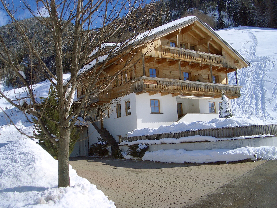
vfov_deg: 40.7
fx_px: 280
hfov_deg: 52.6
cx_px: 138
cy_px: 104
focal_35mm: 35
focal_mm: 5.8
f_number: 4.3
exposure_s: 1/800
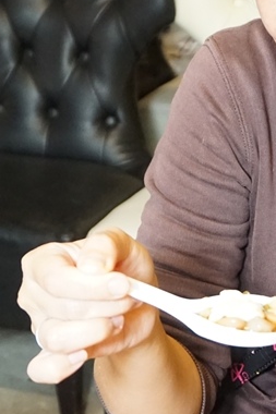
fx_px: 1024
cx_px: 320
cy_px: 182
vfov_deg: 22.9
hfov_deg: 14.9
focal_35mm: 89
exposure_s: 1/40
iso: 3200
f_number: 4
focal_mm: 22
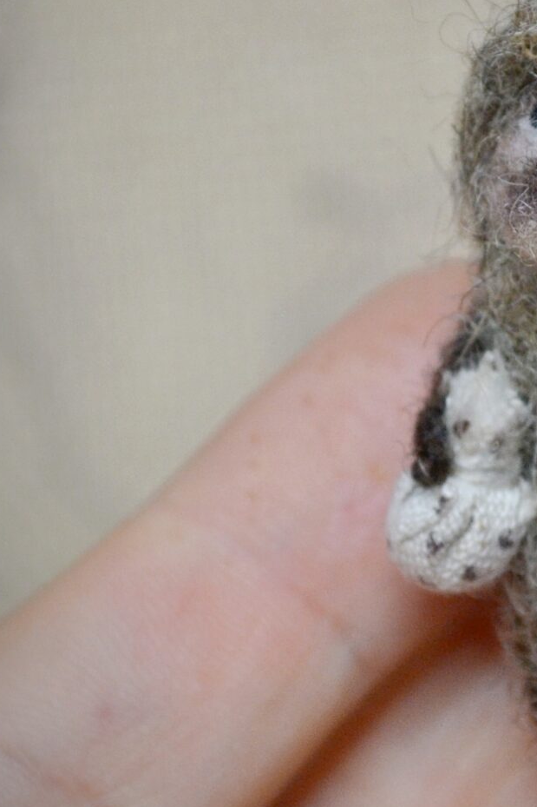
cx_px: 576
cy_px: 235
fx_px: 5089
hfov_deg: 6.0
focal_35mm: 227
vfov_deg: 9.0
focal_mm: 55
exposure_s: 1/200
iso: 800
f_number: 6.3
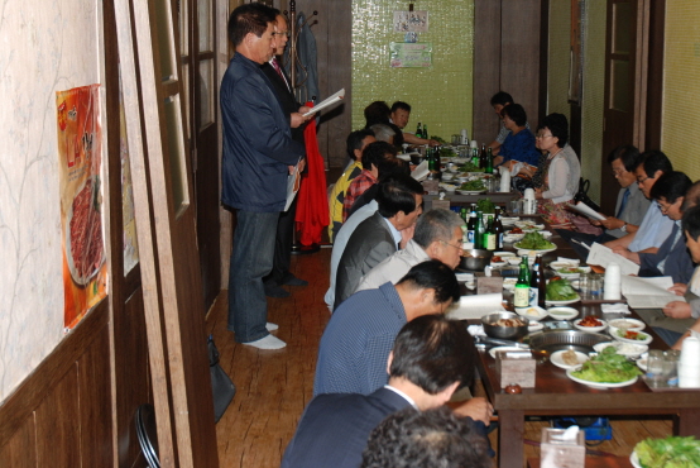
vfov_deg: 25.6
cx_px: 412
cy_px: 173
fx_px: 1024
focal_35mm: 53
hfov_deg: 37.6
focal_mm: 27
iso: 200
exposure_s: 1/60
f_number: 5.6
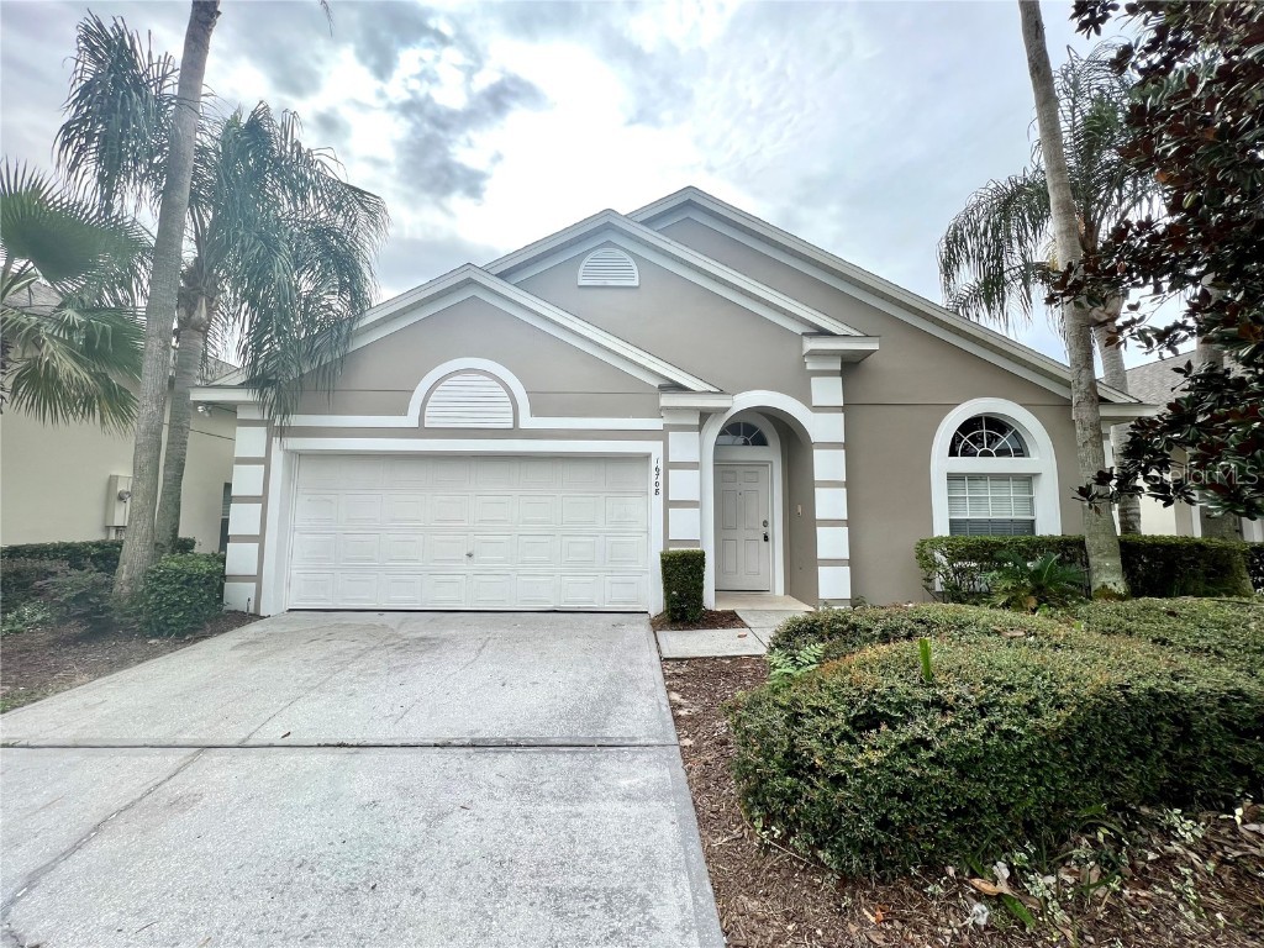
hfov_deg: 106.2
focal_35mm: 13
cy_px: 474
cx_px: 632
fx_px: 475
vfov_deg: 89.9
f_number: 1.8
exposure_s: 1/809
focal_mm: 1.57
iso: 32
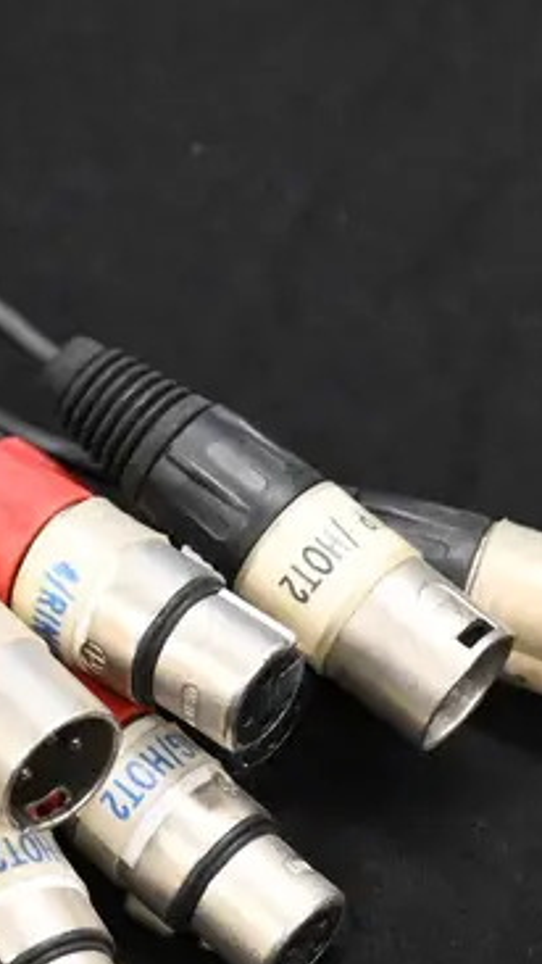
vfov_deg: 9.1
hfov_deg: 5.1
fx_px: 5925
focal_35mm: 232
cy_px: -479
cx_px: -697
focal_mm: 50
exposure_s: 1/60
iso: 4000
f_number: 3.5
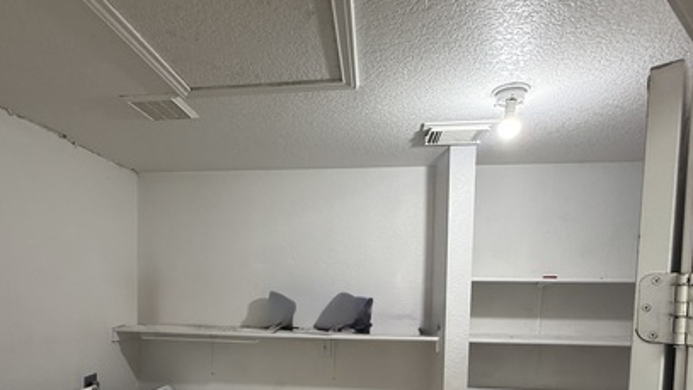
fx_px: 441
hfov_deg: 76.1
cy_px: 307
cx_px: 313
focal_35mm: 24
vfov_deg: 45.5
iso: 200
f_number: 2.2
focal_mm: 2.22
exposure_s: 1/60
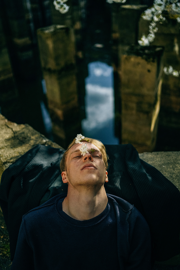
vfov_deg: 54.4
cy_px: 135
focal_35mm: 35
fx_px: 262
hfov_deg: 37.9
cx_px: 90
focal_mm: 35
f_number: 1.8
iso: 125
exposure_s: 1/5000
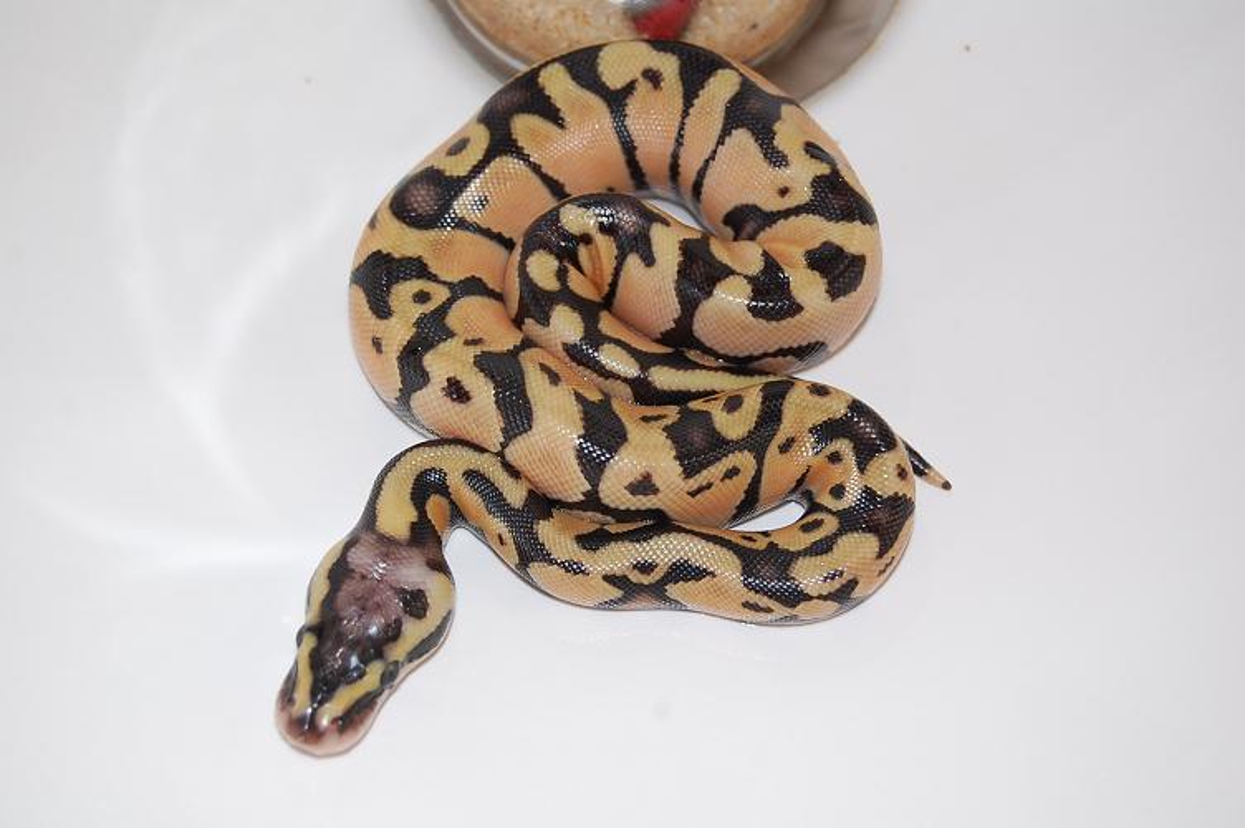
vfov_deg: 17.5
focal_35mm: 78
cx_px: 622
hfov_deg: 26.0
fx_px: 2695
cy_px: 414
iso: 400
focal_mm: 52
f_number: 5.6
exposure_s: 1/60
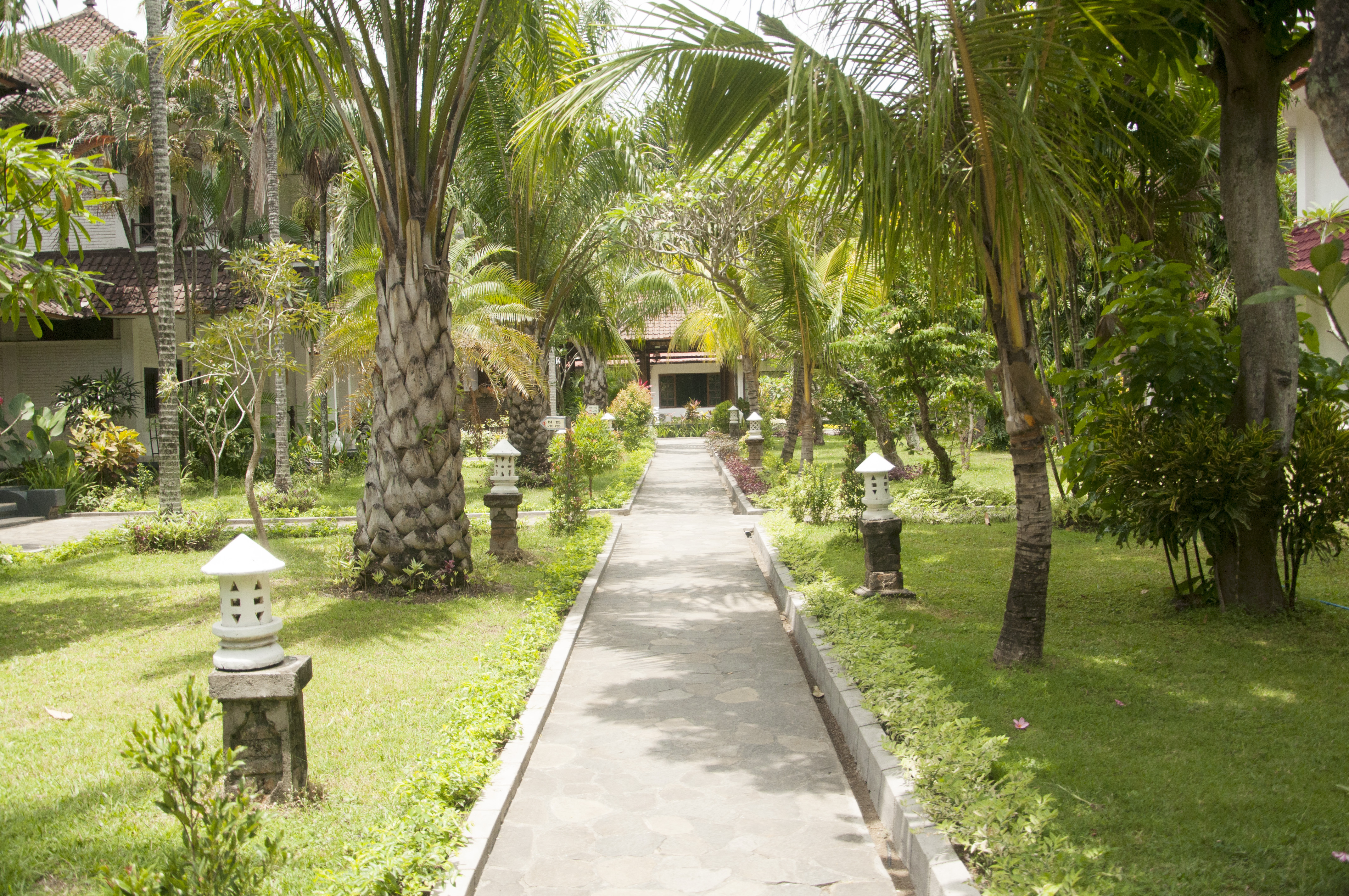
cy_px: 448
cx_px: 674
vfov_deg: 41.6
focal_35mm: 32
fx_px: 1179
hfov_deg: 59.6
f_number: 3.8
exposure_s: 1/2500
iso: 800
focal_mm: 21
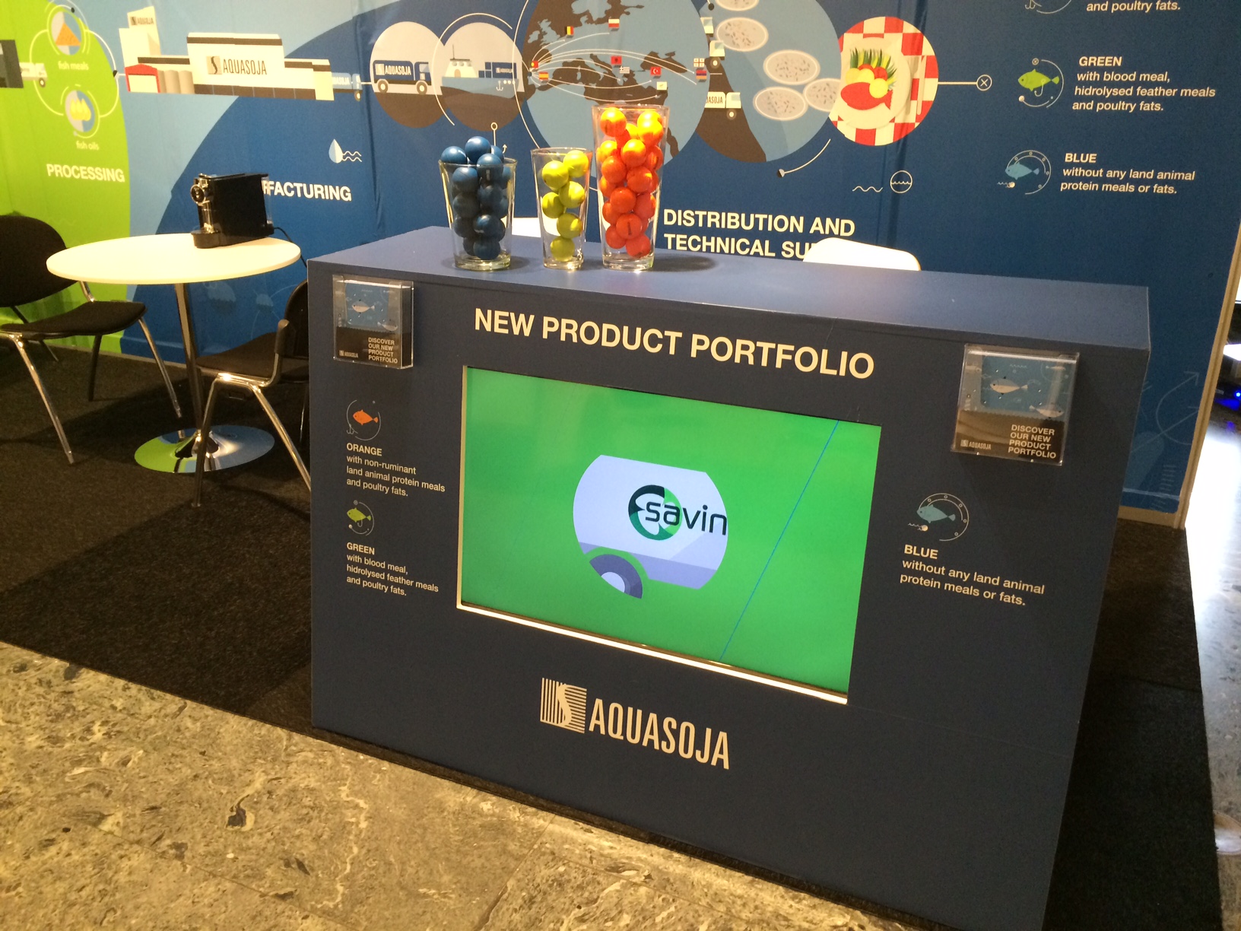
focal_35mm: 29
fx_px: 1040
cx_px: 620
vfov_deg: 48.2
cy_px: 466
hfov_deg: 61.7
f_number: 2.2
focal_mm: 4.15
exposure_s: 1/20
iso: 250
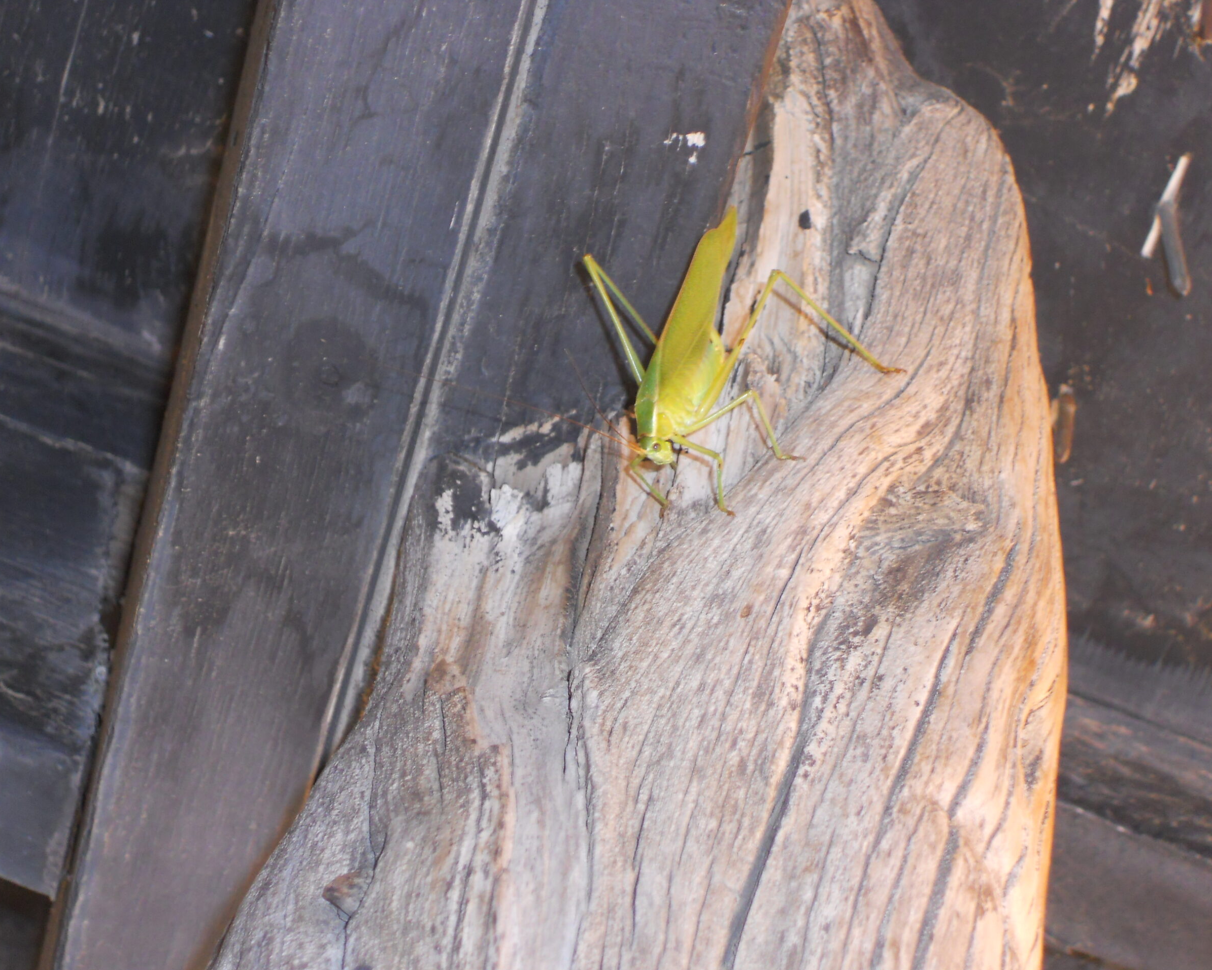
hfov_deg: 17.0
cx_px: 619
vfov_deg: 13.6
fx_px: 4054
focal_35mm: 113
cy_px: 486
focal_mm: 19.6
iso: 200
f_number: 5.9
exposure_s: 1/60
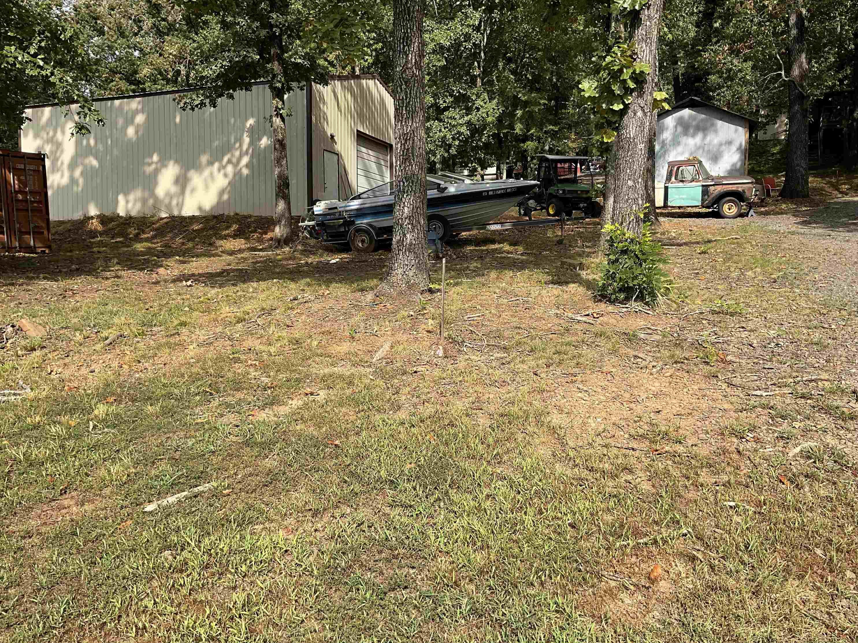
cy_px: 332
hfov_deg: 60.0
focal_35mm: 30
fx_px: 744
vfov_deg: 46.8
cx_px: 430
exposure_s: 1/1121
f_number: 1.8
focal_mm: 3
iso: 16
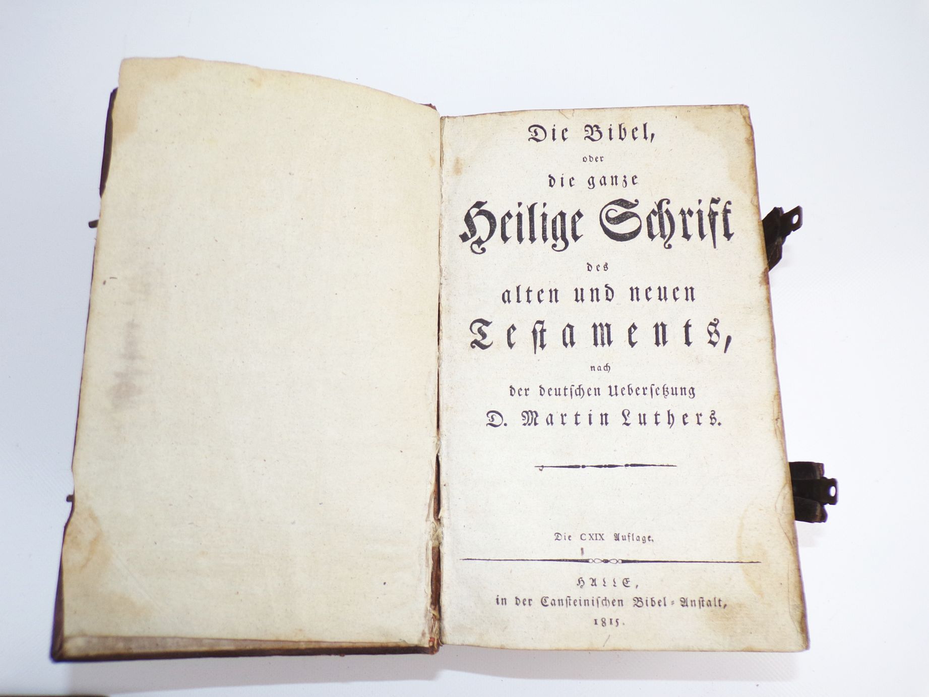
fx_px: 644
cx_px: 464
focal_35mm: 24
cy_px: 348
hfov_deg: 71.6
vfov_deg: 56.8
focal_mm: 4.3
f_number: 3
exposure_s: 1/70
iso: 80
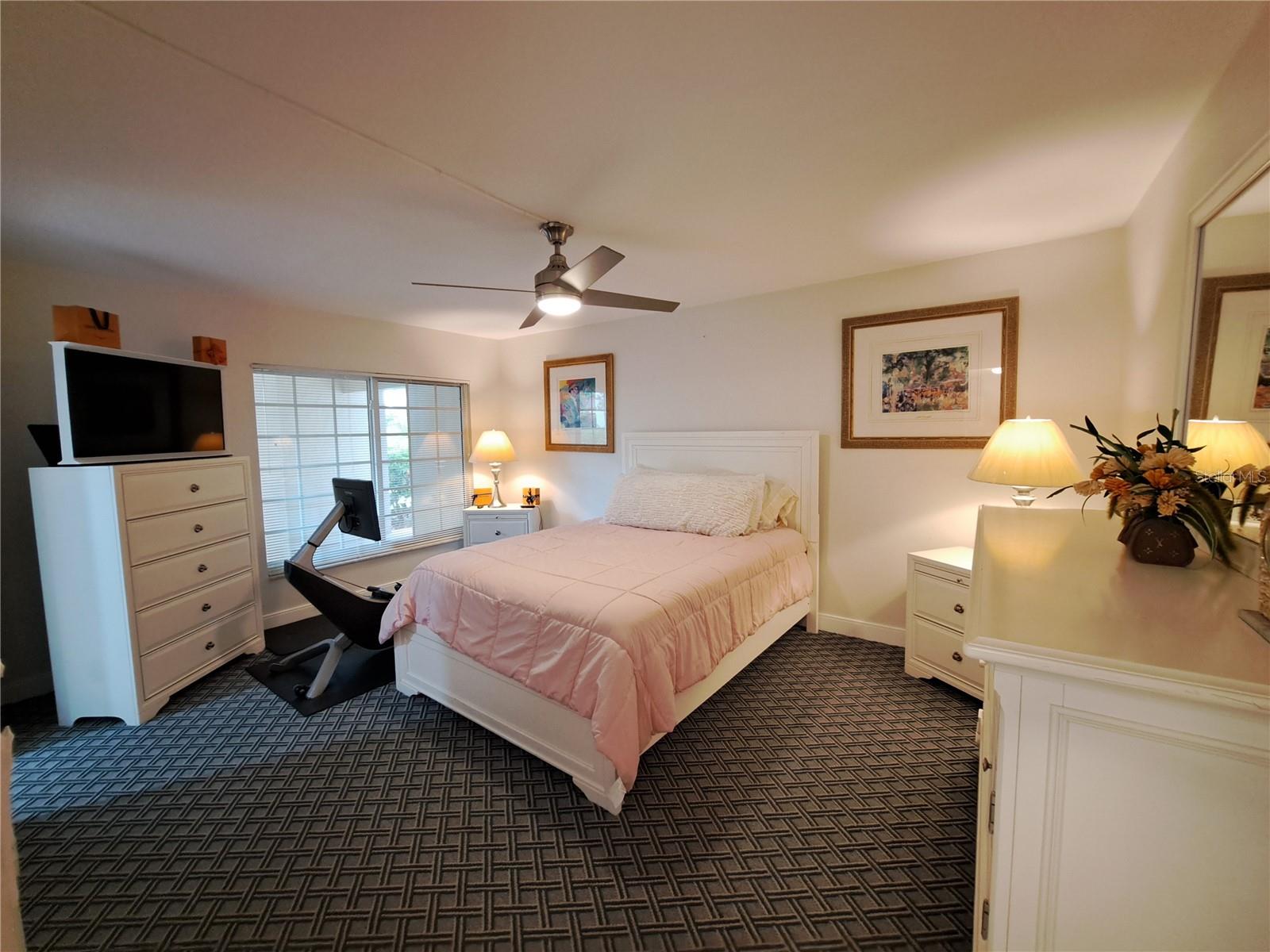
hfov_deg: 106.2
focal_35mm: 13
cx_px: 635
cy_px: 476
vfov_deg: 89.9
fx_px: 477
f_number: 2.2
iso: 250
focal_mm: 1.74
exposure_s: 1/24
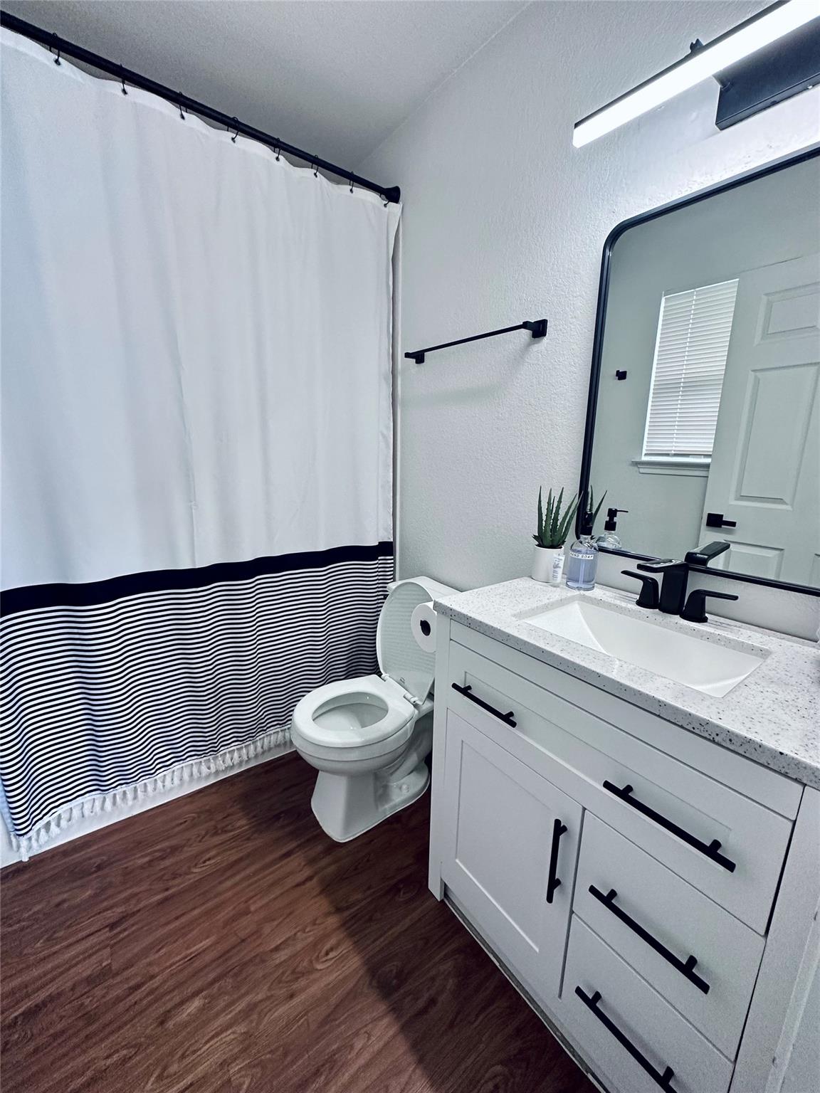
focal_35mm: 14
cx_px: 410
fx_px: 442
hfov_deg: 85.7
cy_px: 546
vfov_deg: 102.1
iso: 200
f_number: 2.2
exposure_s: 1/120
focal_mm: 2.22
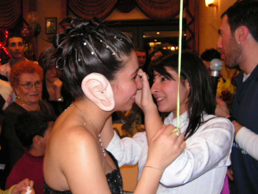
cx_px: 129
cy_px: 97
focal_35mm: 36
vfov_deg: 39.7
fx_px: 268
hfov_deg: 51.4
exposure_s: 1/40
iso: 200
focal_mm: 6
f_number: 3.2
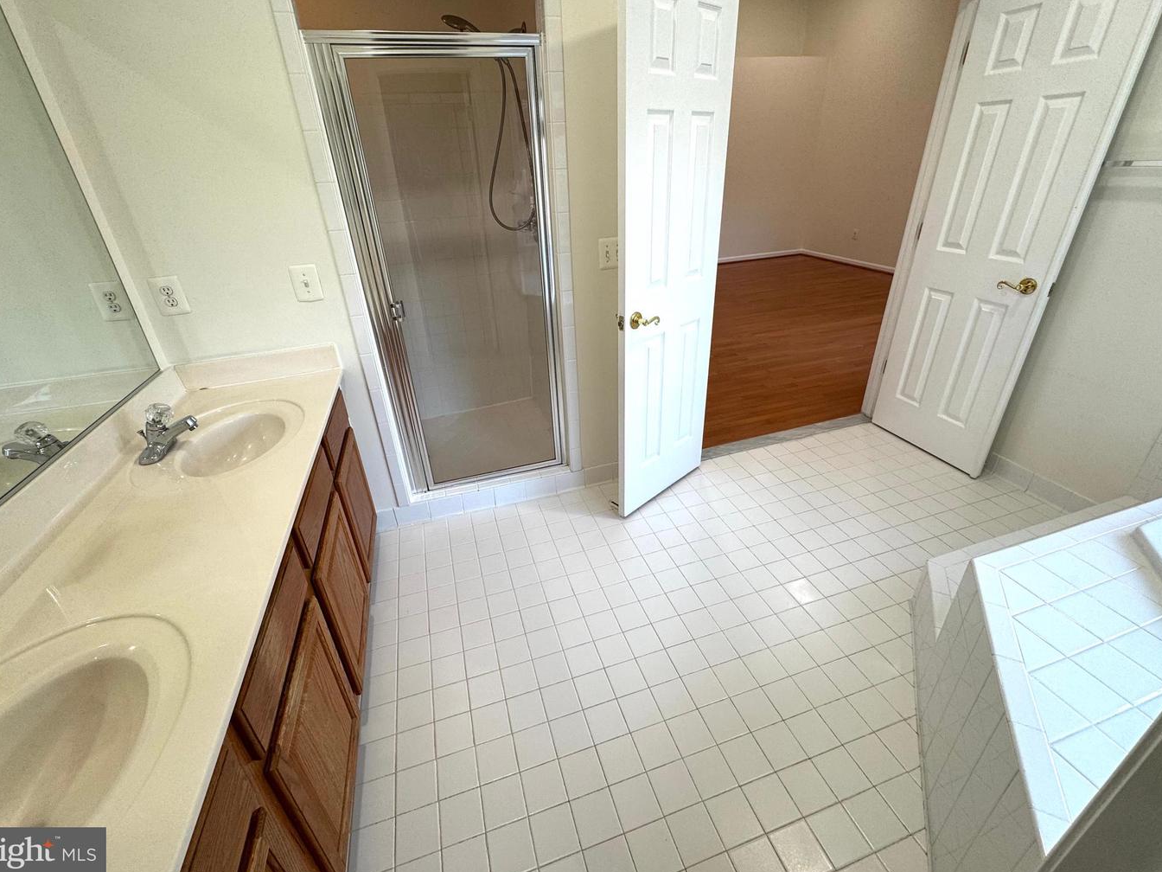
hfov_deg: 98.2
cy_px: 410
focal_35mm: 15
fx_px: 504
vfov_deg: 81.7
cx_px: 577
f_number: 2.2
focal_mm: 2.22
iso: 125
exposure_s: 1/120
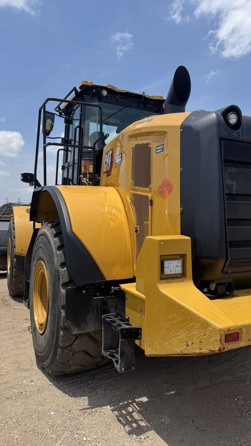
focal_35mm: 27
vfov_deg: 69.9
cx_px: 138
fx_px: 319
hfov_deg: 42.9
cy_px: 220
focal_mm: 6.76
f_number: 1.78
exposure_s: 1/4950
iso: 80
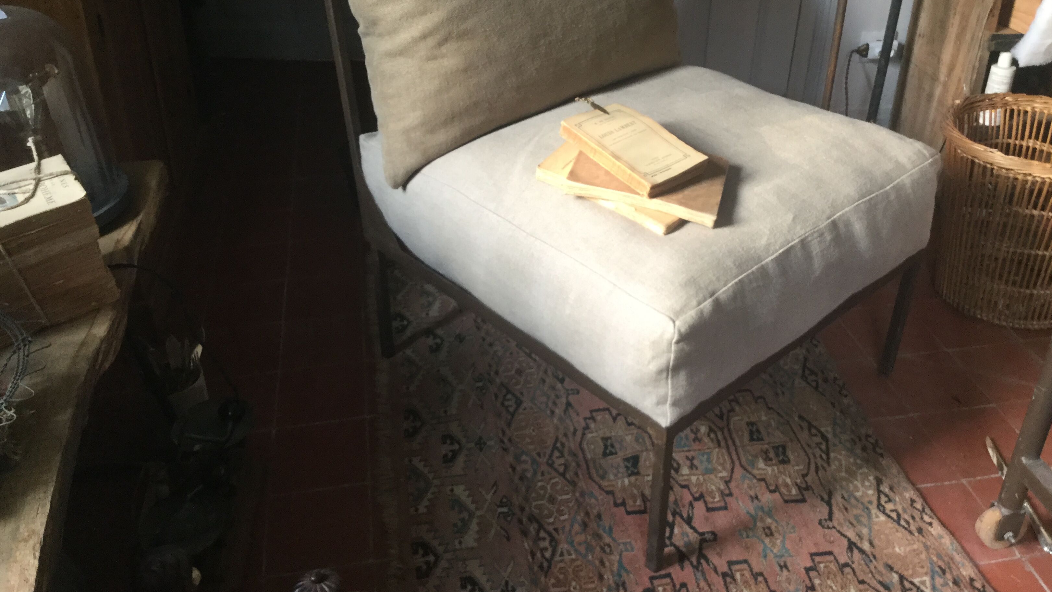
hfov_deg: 58.0
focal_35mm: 34
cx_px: 524
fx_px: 948
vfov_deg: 34.4
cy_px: 214
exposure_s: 1/33
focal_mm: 3.3
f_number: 2.4
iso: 100
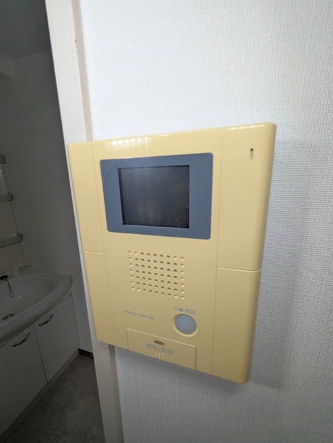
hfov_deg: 81.8
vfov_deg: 98.1
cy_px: 226
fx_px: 192
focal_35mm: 15
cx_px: 169
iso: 56
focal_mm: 1.83
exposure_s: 1/315
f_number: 2.2
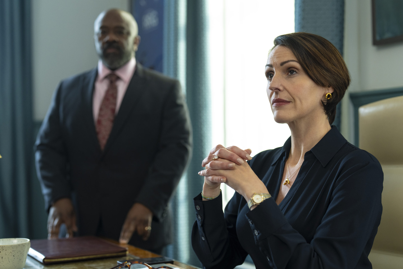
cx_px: 203
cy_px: 132
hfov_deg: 38.9
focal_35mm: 51
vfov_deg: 26.5
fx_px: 571
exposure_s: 1/200
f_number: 2.2
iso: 800
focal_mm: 50
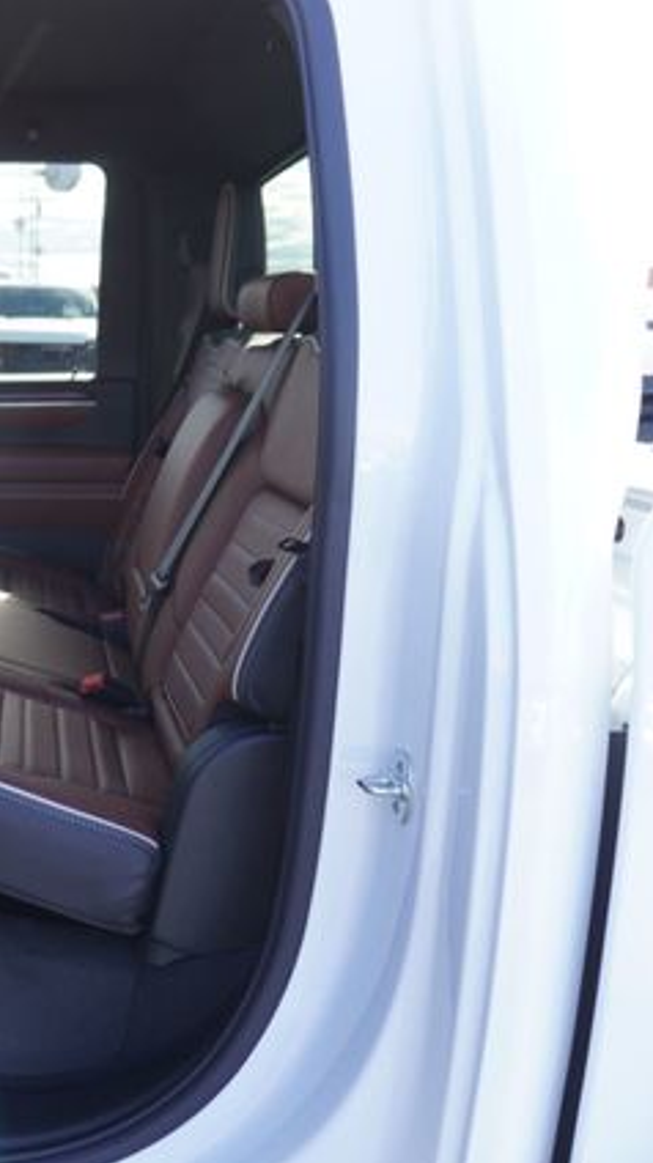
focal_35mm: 38
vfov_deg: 52.8
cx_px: -222
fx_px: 1172
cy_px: 584
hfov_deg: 26.0
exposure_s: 1/80
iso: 100
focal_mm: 16
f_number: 4
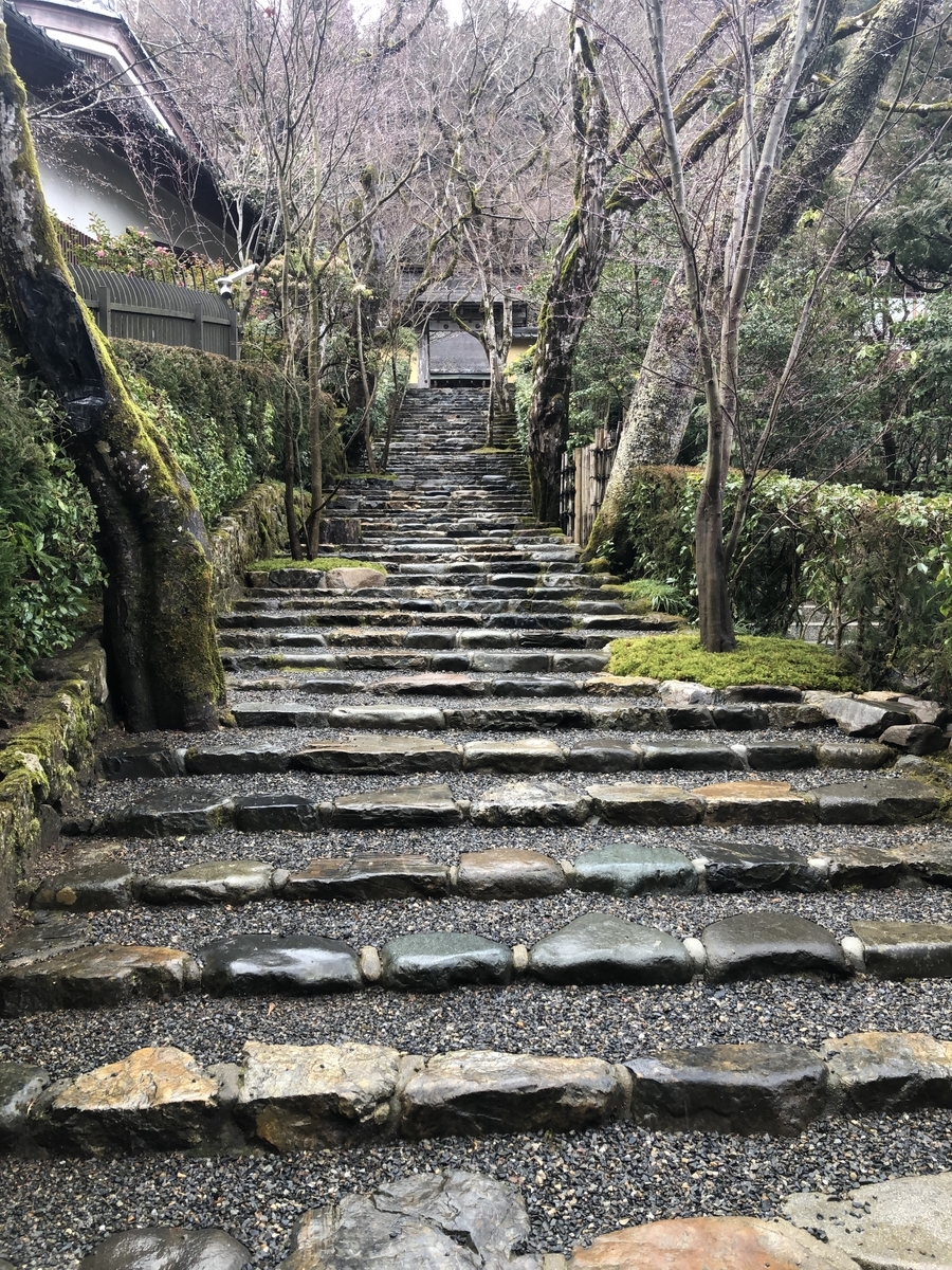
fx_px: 1027
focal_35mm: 28
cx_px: 476
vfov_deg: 63.4
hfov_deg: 49.7
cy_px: 635
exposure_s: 1/120
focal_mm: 3.99
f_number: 1.8
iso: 64
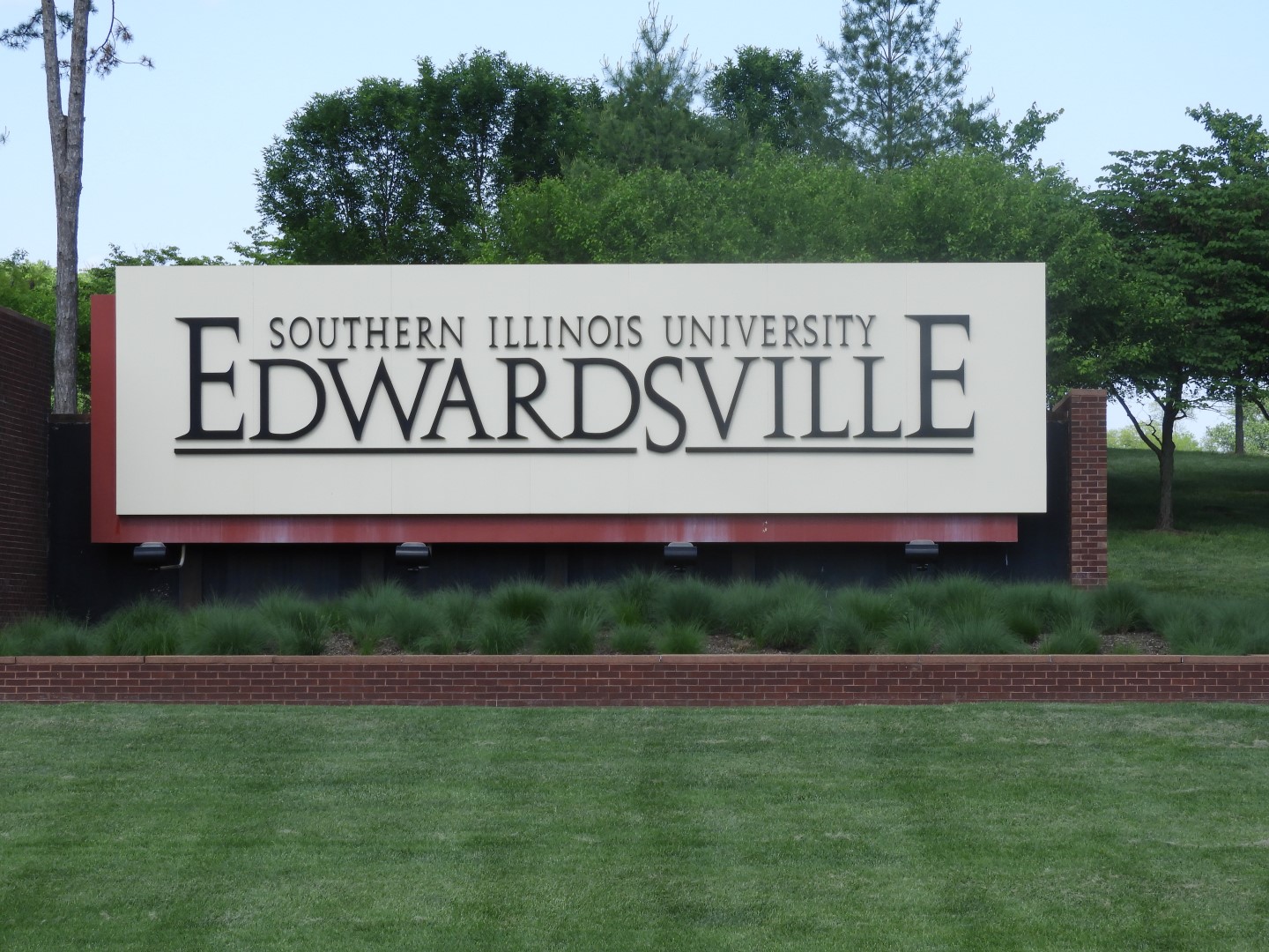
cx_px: 634
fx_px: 4582
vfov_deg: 11.9
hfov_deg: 15.8
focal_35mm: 125
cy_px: 476
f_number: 5
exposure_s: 1/320
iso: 100
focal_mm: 22.4
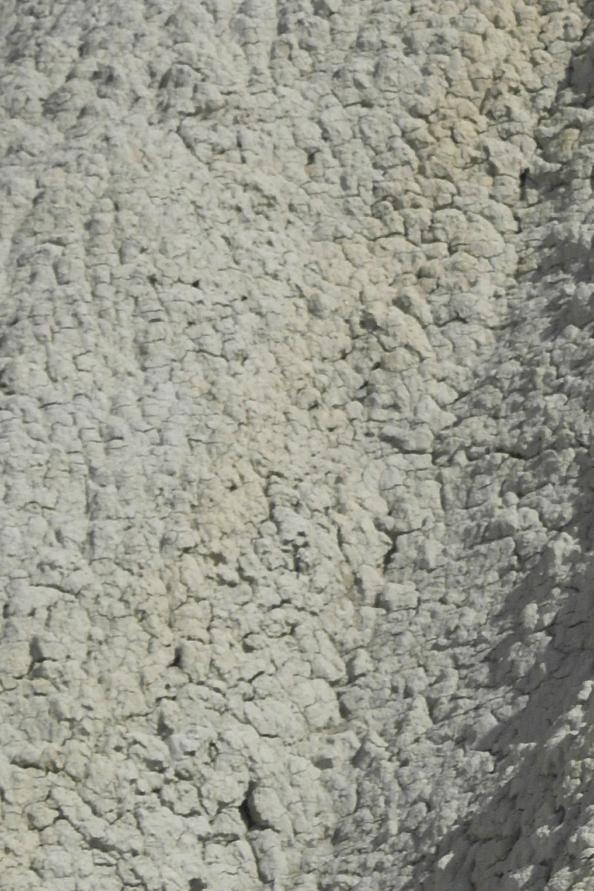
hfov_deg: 8.2
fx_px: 4084
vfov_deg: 12.2
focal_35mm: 165
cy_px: -89
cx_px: 772
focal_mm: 30
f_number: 6.3
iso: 1600
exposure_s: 1/4000
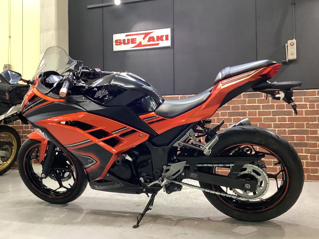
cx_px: 160
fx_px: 286
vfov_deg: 45.4
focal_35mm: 31
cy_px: 120
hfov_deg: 58.4
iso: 250
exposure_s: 1/40
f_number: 2.4
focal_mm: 3.3
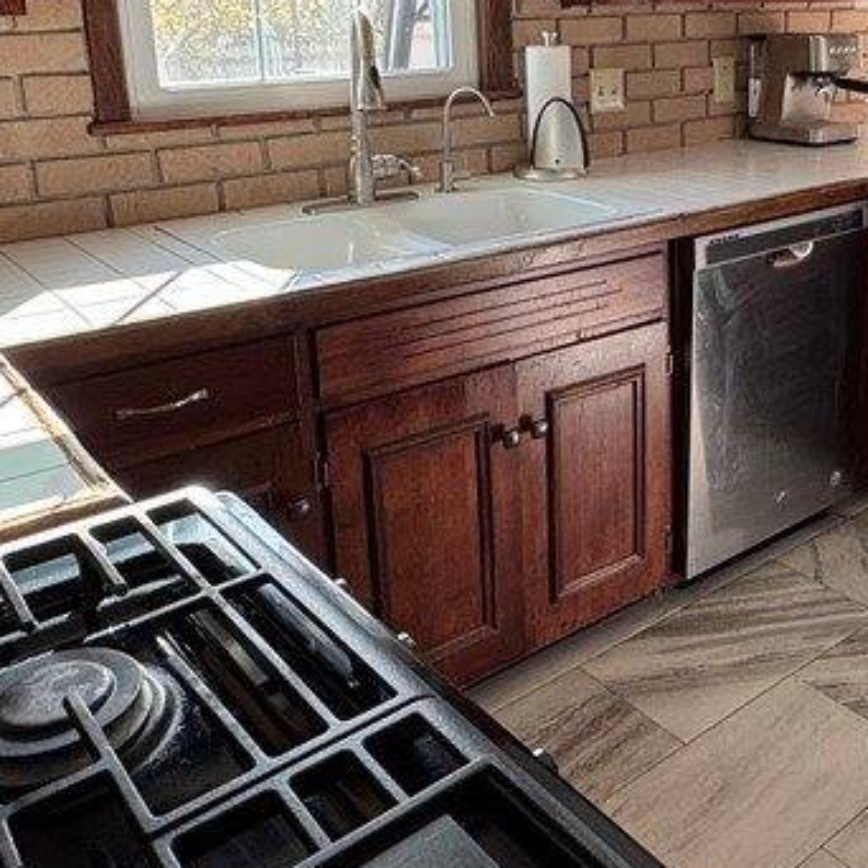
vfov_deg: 43.8
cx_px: 589
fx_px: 1050
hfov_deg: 44.2
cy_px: 246
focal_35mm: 37
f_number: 2.2
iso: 160
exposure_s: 1/99
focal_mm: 2.22
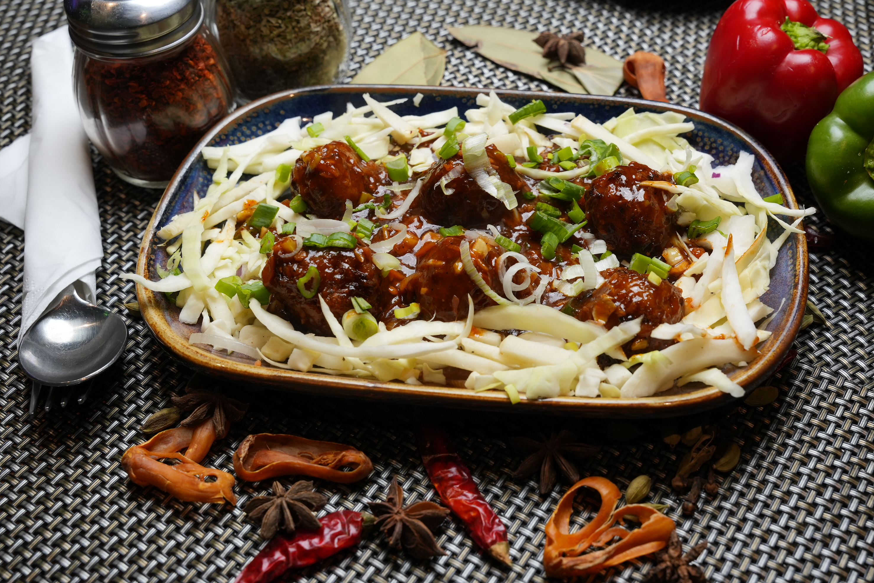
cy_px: 240
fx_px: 1125
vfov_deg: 29.0
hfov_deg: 42.4
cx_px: 483
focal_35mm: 46
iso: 1000
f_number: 8
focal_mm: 39.3
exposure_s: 1/100
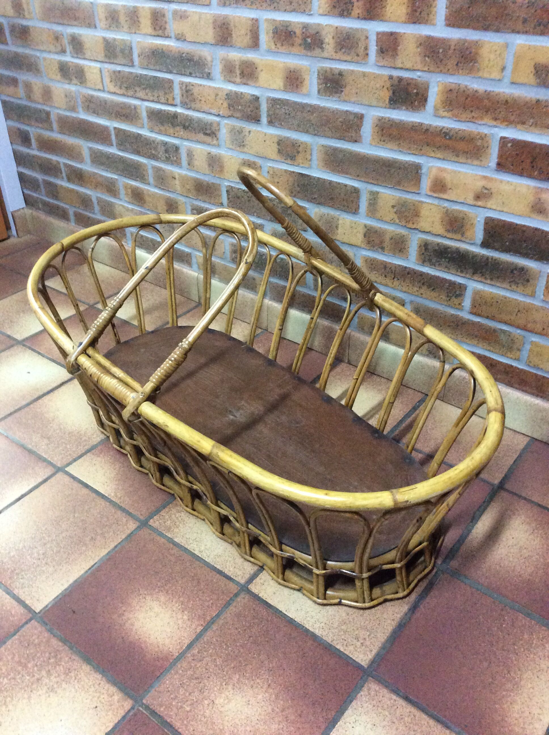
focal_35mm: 32
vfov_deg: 56.9
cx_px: 274
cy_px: 368
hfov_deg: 44.1
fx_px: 678
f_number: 2.4
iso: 320
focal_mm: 3.3
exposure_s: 1/25
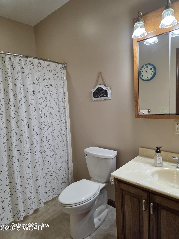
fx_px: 159
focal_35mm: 23
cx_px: 90
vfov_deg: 73.9
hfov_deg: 58.9
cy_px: 120
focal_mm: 6.3
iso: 125
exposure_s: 1/120
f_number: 1.7
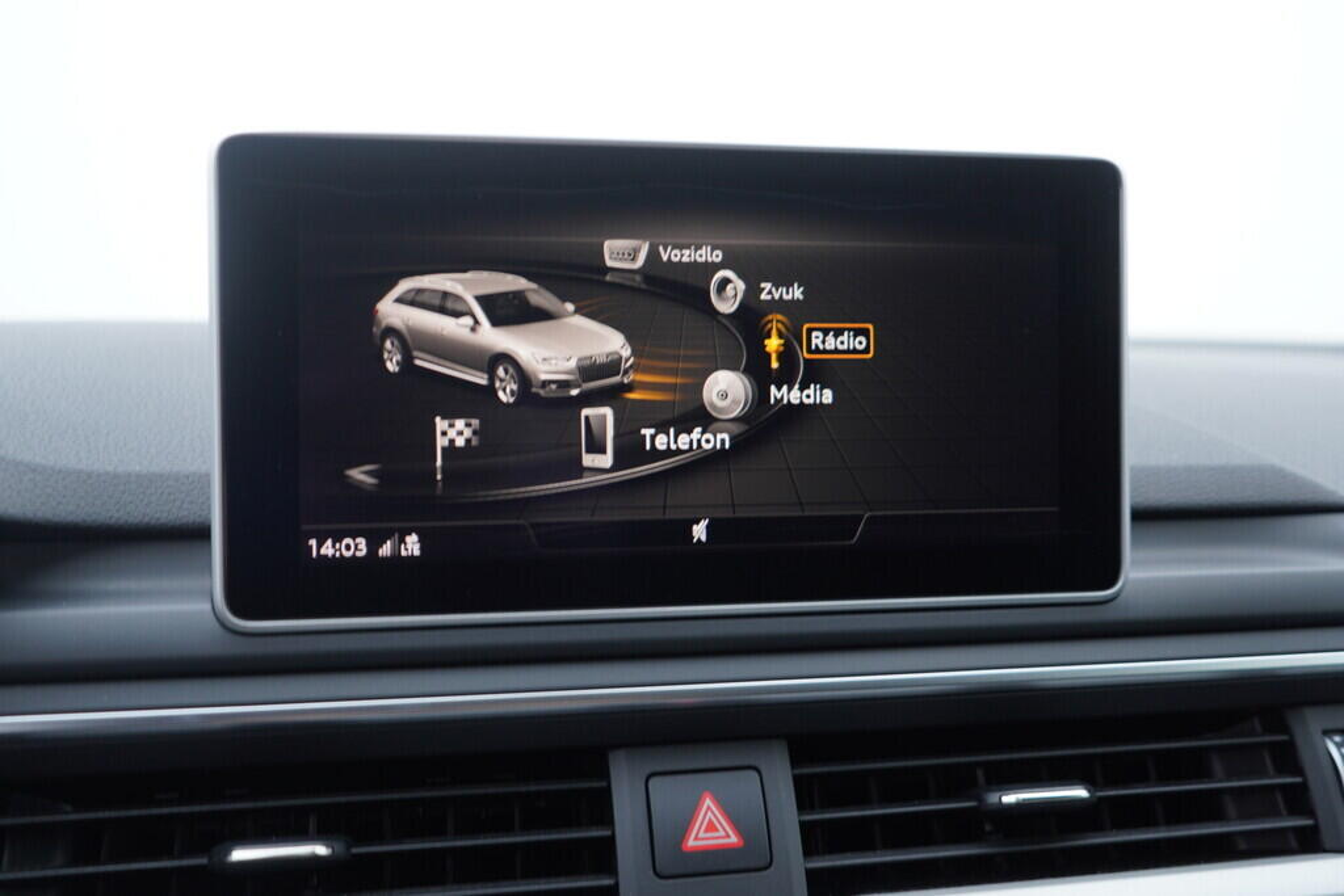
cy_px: 448
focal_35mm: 36
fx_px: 1344
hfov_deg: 53.1
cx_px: 672
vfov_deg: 36.9
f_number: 2.8
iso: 125
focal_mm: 24
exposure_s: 1/40
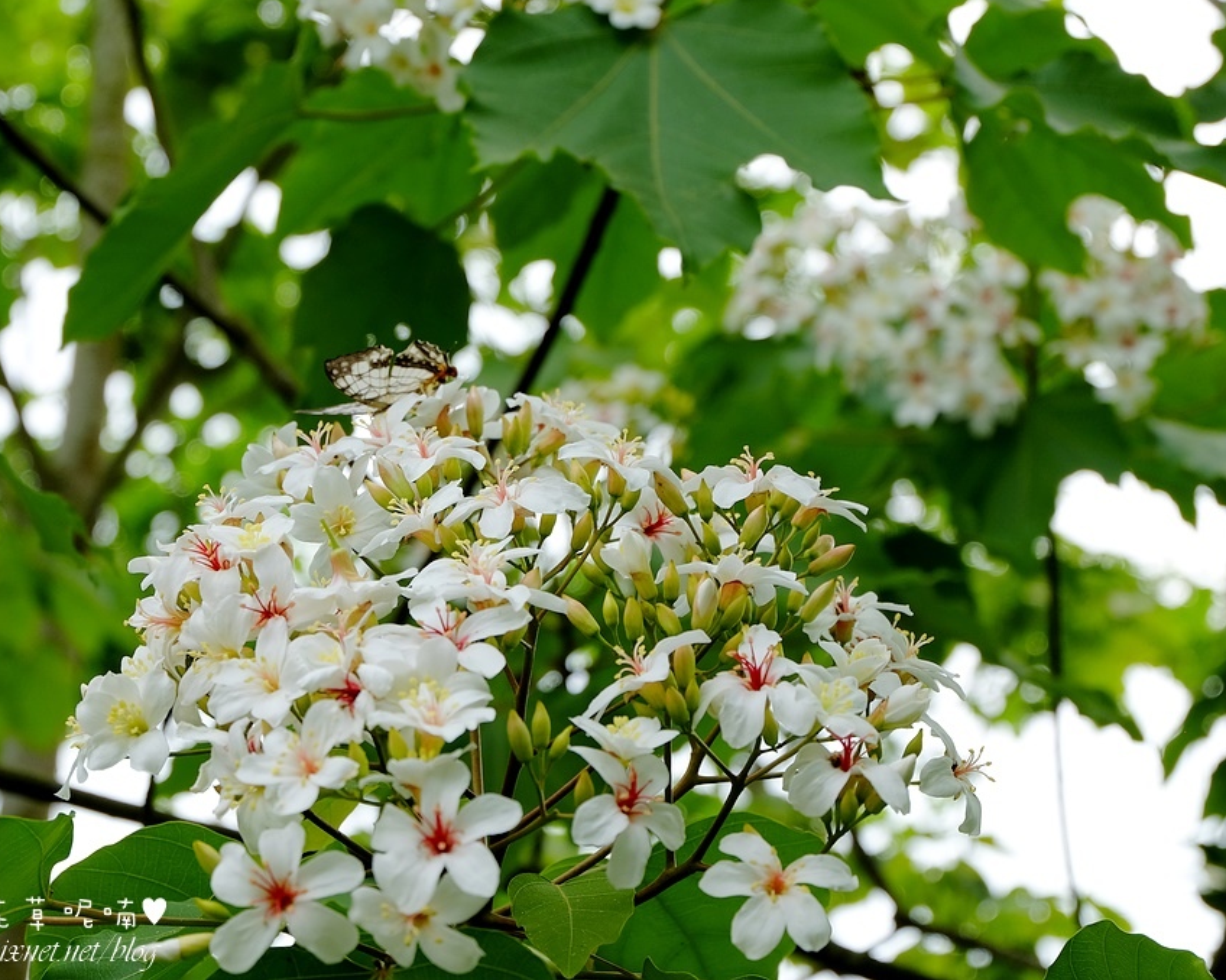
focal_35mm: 85
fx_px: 3084
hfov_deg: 22.5
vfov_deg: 18.1
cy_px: 488
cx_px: 516
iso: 400
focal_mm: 50
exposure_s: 1/450
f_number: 5.6
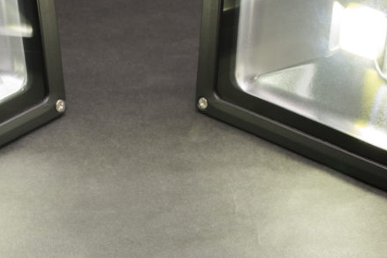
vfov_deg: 11.7
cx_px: 119
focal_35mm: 117
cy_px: 113
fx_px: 1258
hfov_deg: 17.4
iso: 100
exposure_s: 1/50
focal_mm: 50
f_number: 13
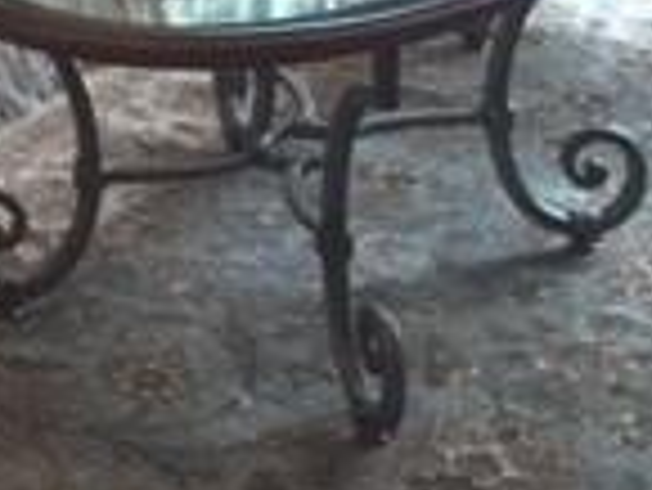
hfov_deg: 13.9
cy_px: -494
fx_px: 2413
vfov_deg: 10.6
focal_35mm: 128
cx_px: -463
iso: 80
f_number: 2.2
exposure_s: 1/15
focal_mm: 4.15
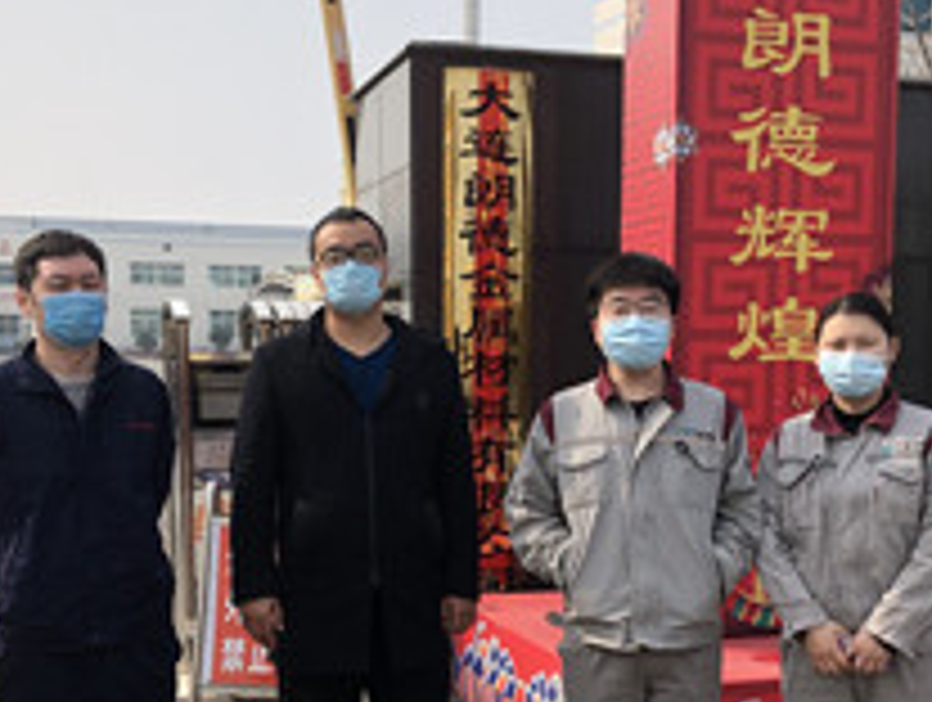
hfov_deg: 35.5
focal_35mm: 54
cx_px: 441
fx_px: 1456
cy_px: 472
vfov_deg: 26.9
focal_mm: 3.99
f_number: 1.8
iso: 20
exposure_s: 1/1600
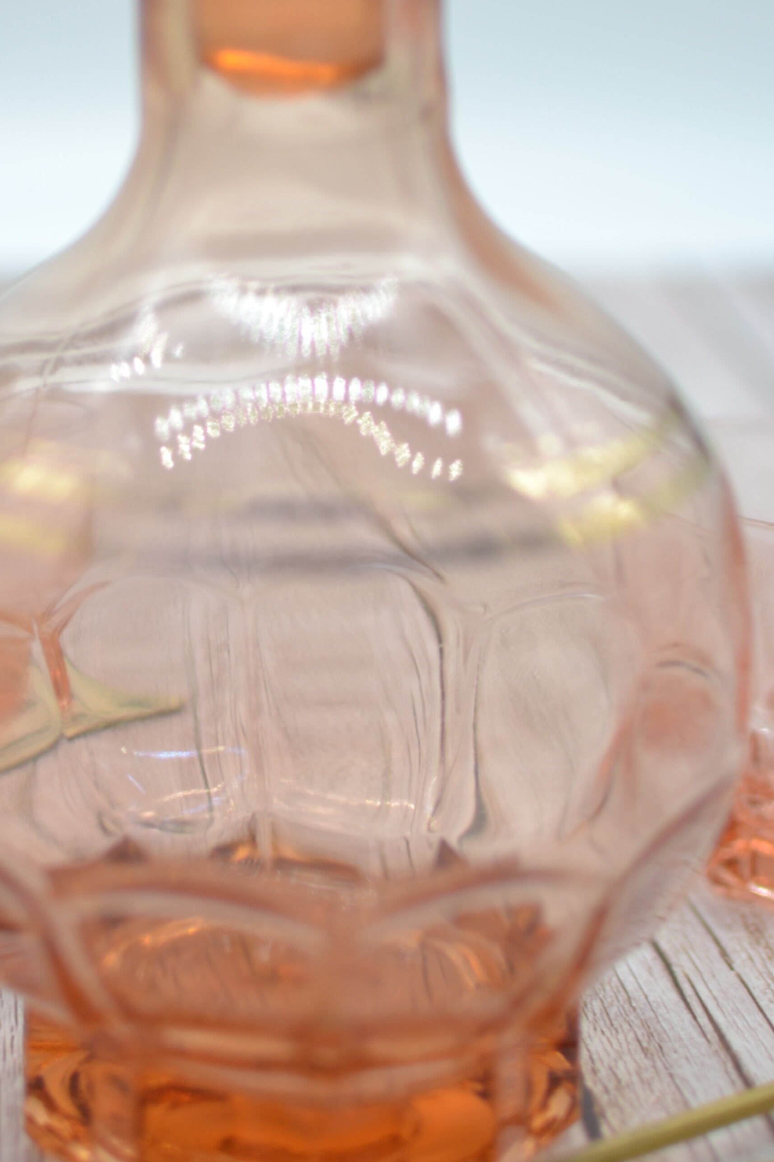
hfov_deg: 14.5
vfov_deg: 21.6
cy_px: 334
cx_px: 264
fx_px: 3028
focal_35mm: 94
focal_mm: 35
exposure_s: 1/400
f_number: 1.8
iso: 100
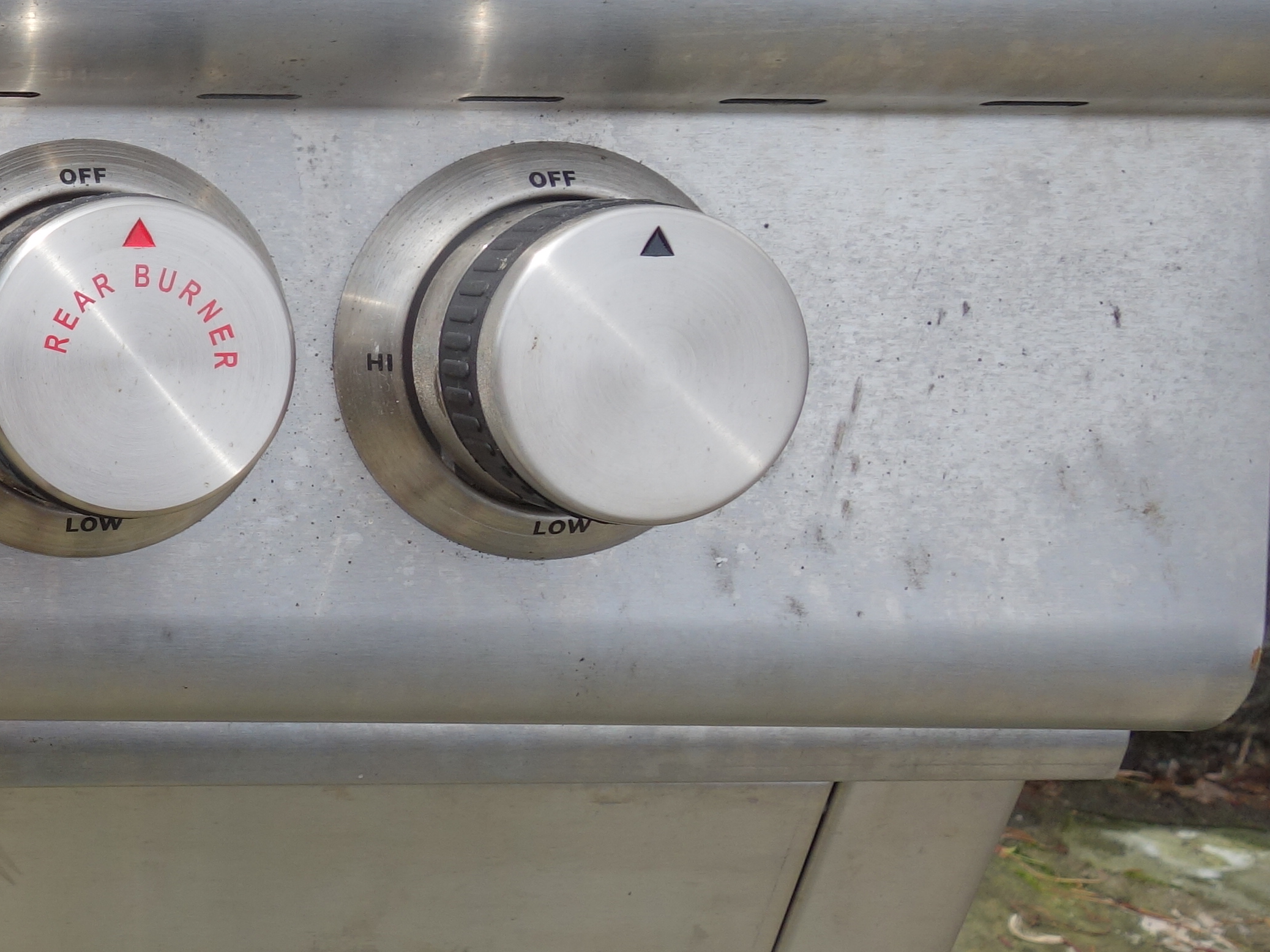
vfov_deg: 20.7
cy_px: 338
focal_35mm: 71
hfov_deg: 23.9
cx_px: -400
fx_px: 2605
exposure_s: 1/400
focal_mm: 10.4
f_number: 5.6
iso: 125
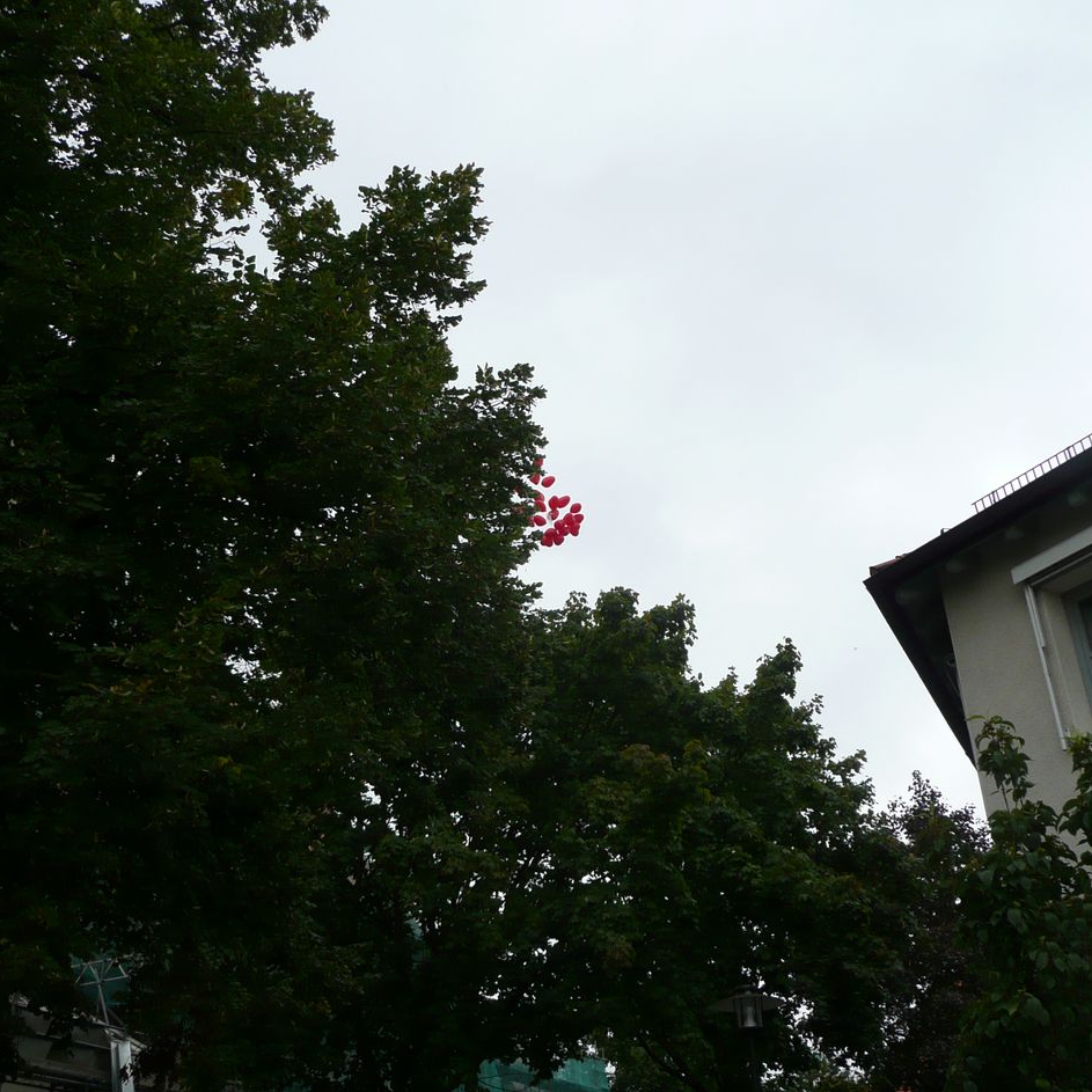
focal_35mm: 36
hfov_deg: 46.0
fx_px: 1285
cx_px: 543
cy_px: 537
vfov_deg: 46.0
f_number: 3.3
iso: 100
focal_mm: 4.6
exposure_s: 1/400
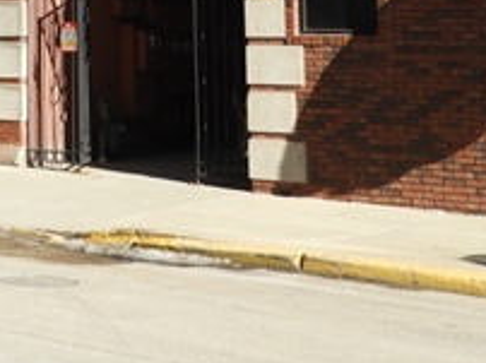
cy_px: -204
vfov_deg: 12.6
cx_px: -82
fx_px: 1557
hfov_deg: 17.0
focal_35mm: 111
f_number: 3.8
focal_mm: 6.3
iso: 100
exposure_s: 1/800
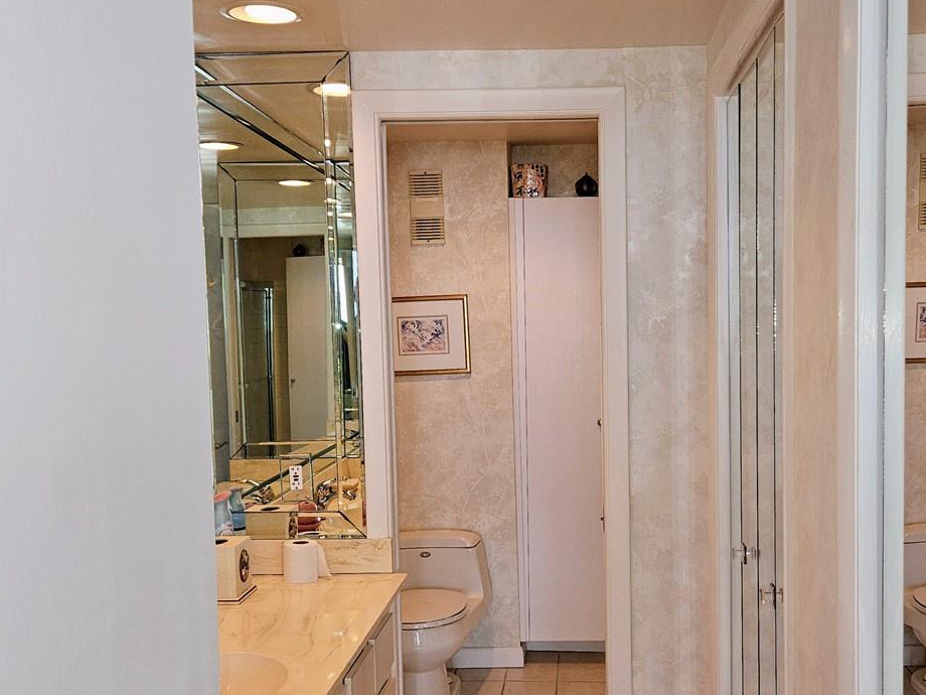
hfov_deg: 46.5
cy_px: 418
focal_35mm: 40
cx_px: 560
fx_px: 1070
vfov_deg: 35.8
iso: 64
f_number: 1.8
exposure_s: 1/60
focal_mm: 5.4
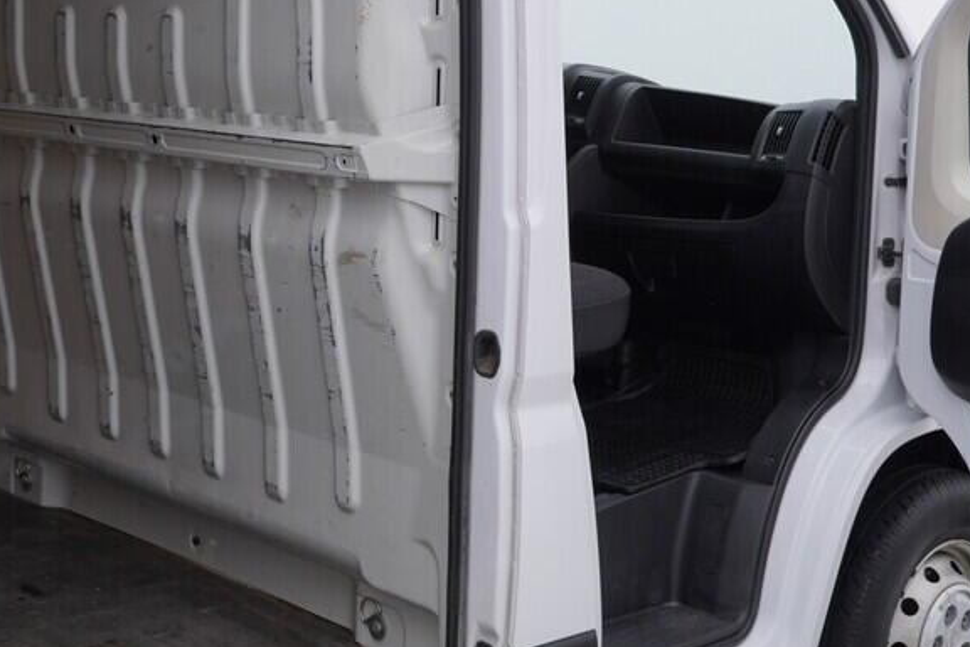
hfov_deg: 31.4
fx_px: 1724
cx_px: 477
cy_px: 220
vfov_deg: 21.2
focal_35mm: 64
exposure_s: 1/80
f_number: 4
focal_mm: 24
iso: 125
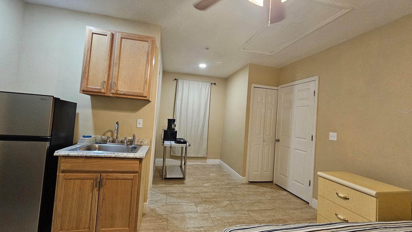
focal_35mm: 15
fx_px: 164
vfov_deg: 70.5
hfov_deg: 103.0
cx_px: 203
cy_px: 111
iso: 400
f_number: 2.2
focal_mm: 2.2
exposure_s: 1/100
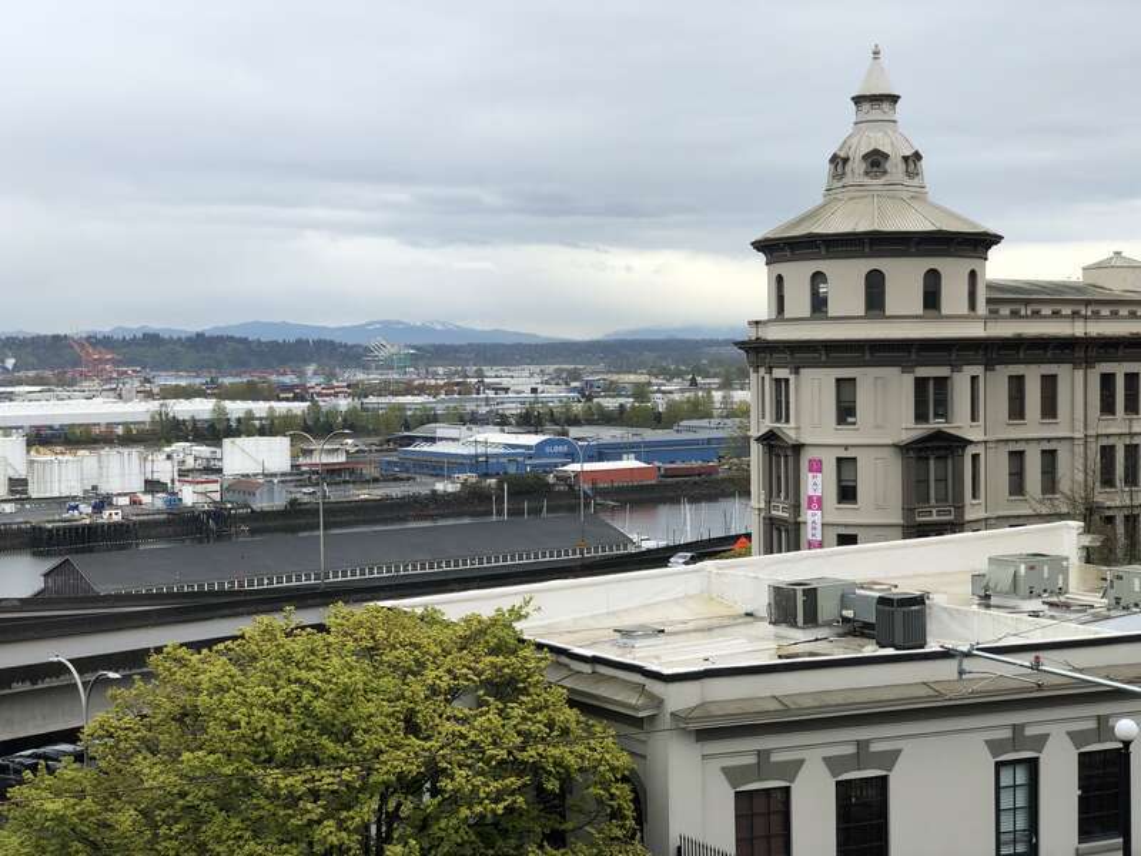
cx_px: 570
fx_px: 1714
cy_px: 428
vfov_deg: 28.0
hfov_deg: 36.8
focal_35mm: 52
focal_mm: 6
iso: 16
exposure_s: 1/238
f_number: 2.4
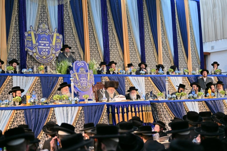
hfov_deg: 28.8
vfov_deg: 19.5
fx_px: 441
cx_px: 114
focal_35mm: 70
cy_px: 76
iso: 400
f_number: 2.8
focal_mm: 70
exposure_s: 1/320
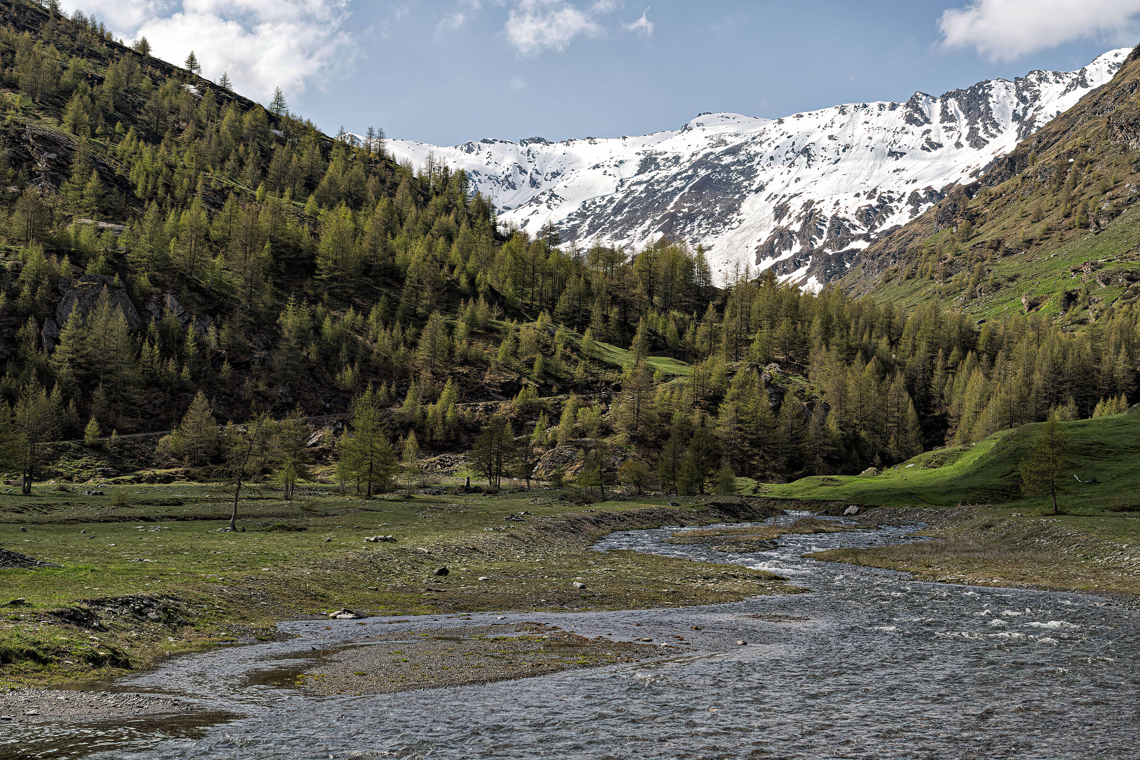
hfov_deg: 36.9
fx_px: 1710
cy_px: 380
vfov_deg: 25.1
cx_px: 570
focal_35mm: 54
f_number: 7.1
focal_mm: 54
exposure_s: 1/500
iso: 100
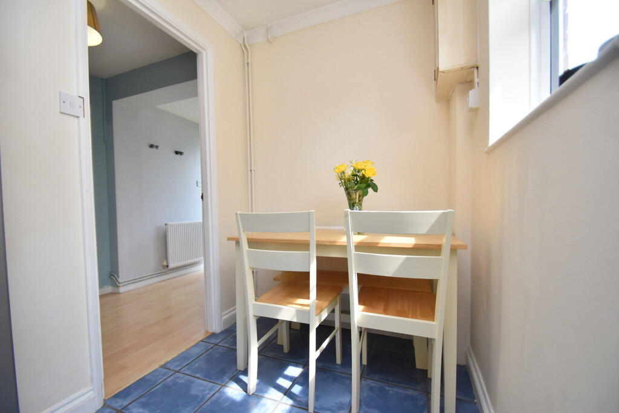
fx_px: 258
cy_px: 206
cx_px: 310
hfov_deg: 100.4
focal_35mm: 15
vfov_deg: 77.3
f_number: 3.5
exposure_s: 1/250
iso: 500
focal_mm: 10
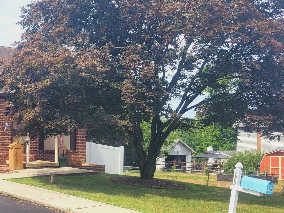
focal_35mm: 51
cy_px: 147
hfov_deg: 34.5
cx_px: 8
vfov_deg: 28.3
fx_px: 418
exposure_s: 1/1505
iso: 40
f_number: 1.8
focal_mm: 5.4
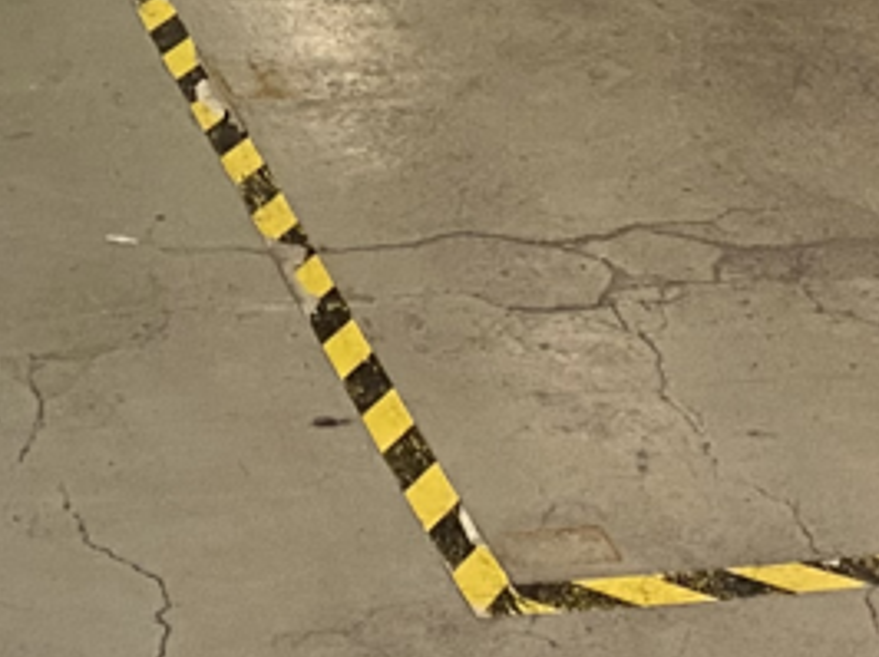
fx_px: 3577
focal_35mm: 141
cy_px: -541
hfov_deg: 13.8
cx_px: 10
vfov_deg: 9.9
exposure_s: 1/50
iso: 125
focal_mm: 4.25
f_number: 1.8
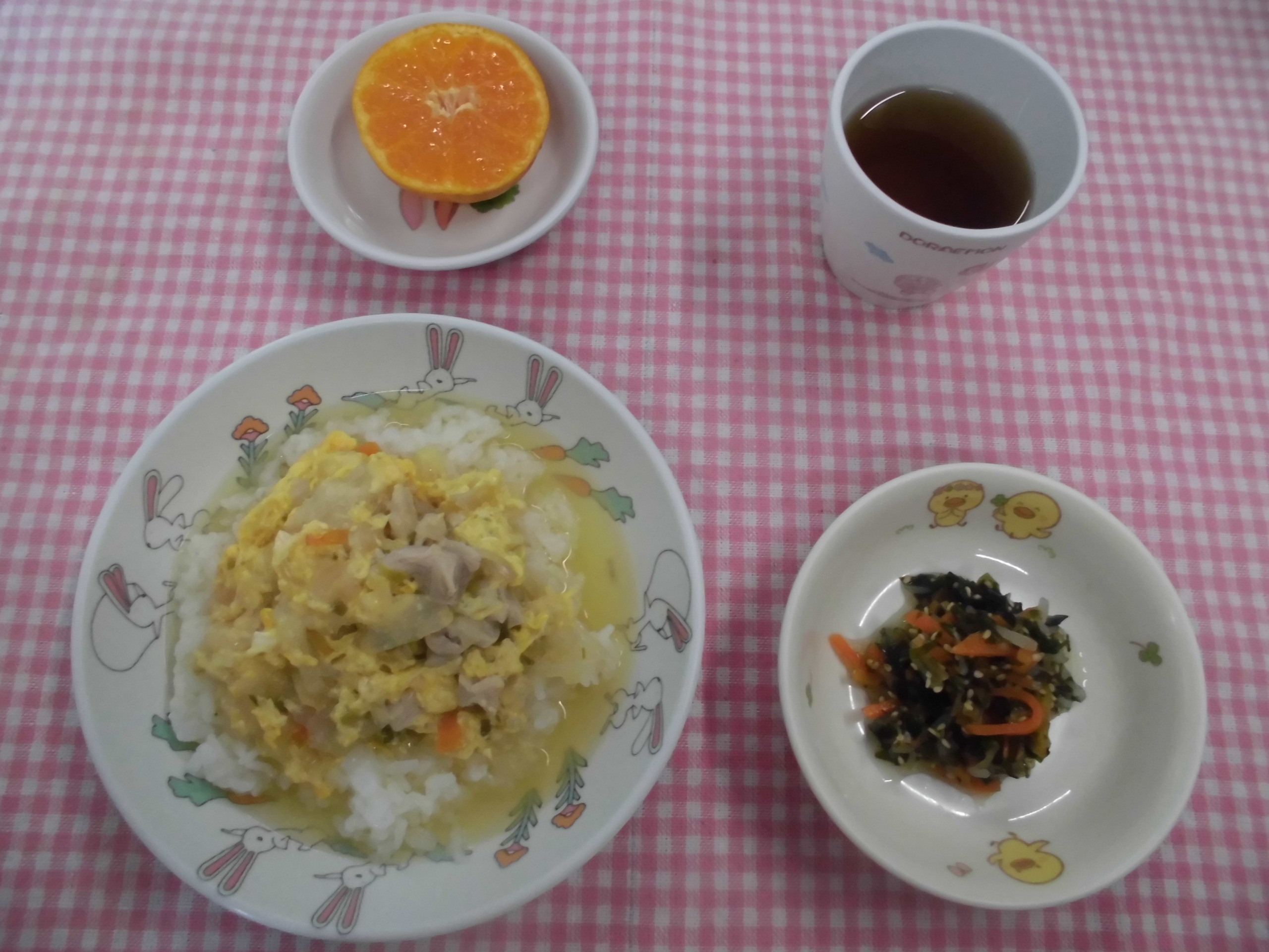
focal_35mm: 26
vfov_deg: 53.1
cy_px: 476
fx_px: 953
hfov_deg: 67.3
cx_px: 634
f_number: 3.5
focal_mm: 4.6
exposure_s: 1/60
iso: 400
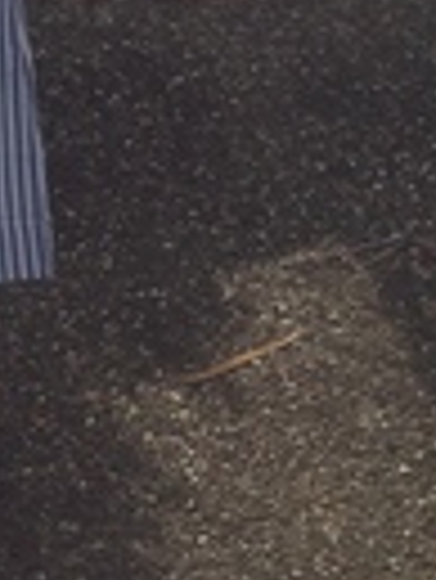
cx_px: -234
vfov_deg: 15.2
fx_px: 2062
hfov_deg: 11.5
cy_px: -184
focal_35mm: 123
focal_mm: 4.12
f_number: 2.4
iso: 50
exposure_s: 1/1355
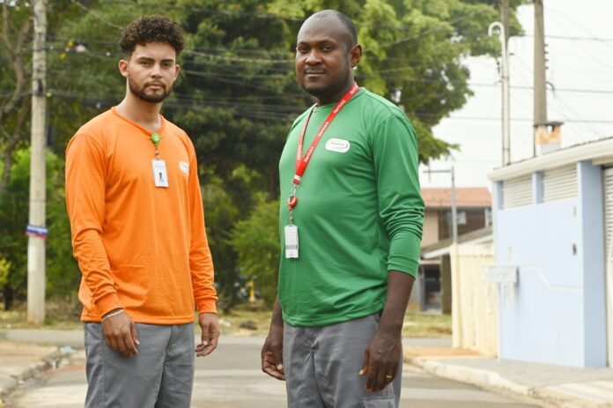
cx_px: 306
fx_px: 2382
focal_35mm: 140
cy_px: 204
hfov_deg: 14.7
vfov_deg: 9.8
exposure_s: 1/200
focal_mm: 140
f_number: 13
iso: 400
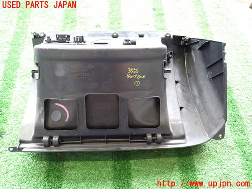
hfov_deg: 56.8
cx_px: 126
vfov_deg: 44.2
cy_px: 94
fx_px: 233
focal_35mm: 32
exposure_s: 1/30
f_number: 2.4
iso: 320
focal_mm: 5.79
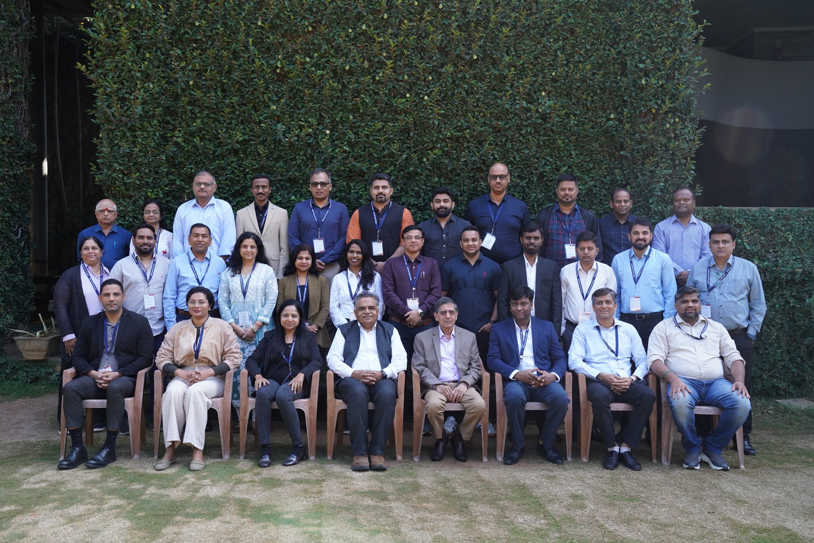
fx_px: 769
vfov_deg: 38.9
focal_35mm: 34
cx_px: 407
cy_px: 272
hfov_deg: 55.8
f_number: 9
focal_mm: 34
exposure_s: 1/200
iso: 1250
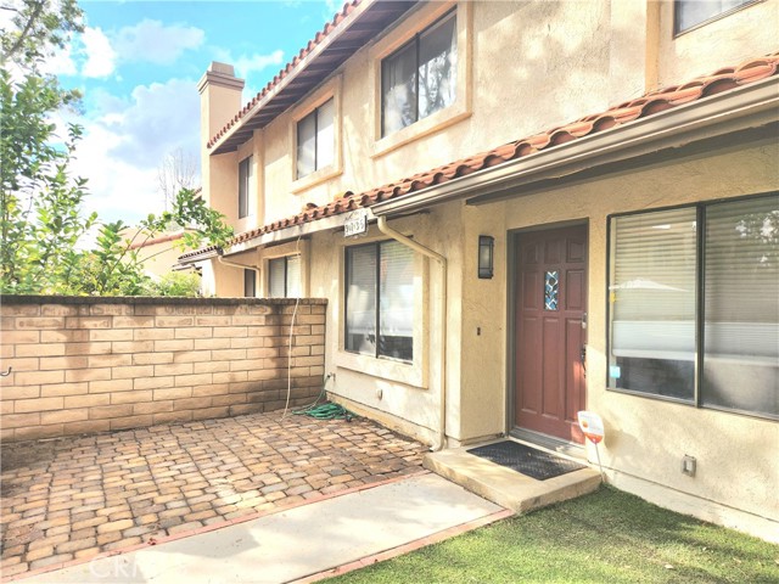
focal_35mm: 23
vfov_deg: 58.9
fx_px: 518
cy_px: 292
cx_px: 390
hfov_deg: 73.9
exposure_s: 1/909
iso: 20
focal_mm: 5.4
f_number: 1.8
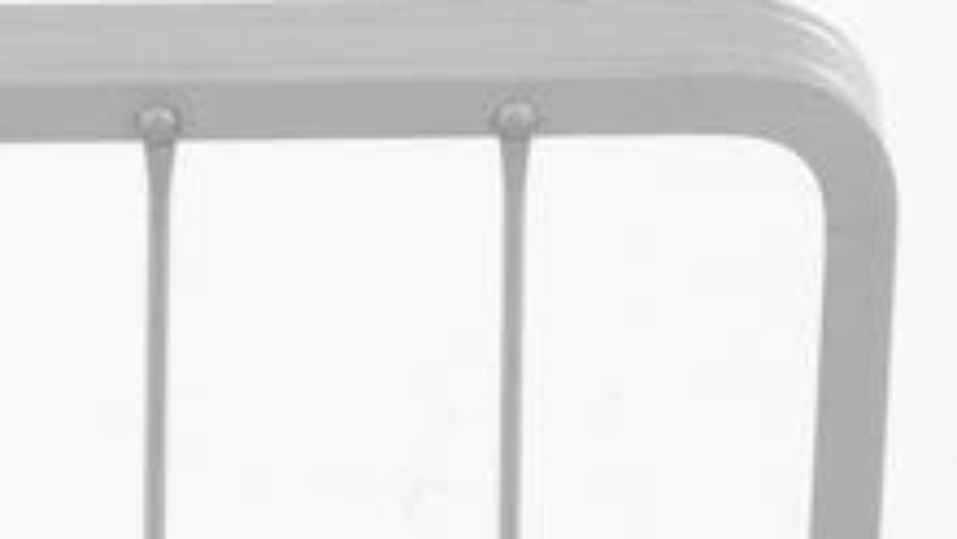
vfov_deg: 2.6
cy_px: 1095
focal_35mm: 457
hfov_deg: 4.7
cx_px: -4
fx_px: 11602
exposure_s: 1/125
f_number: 5.6
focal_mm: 50
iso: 100
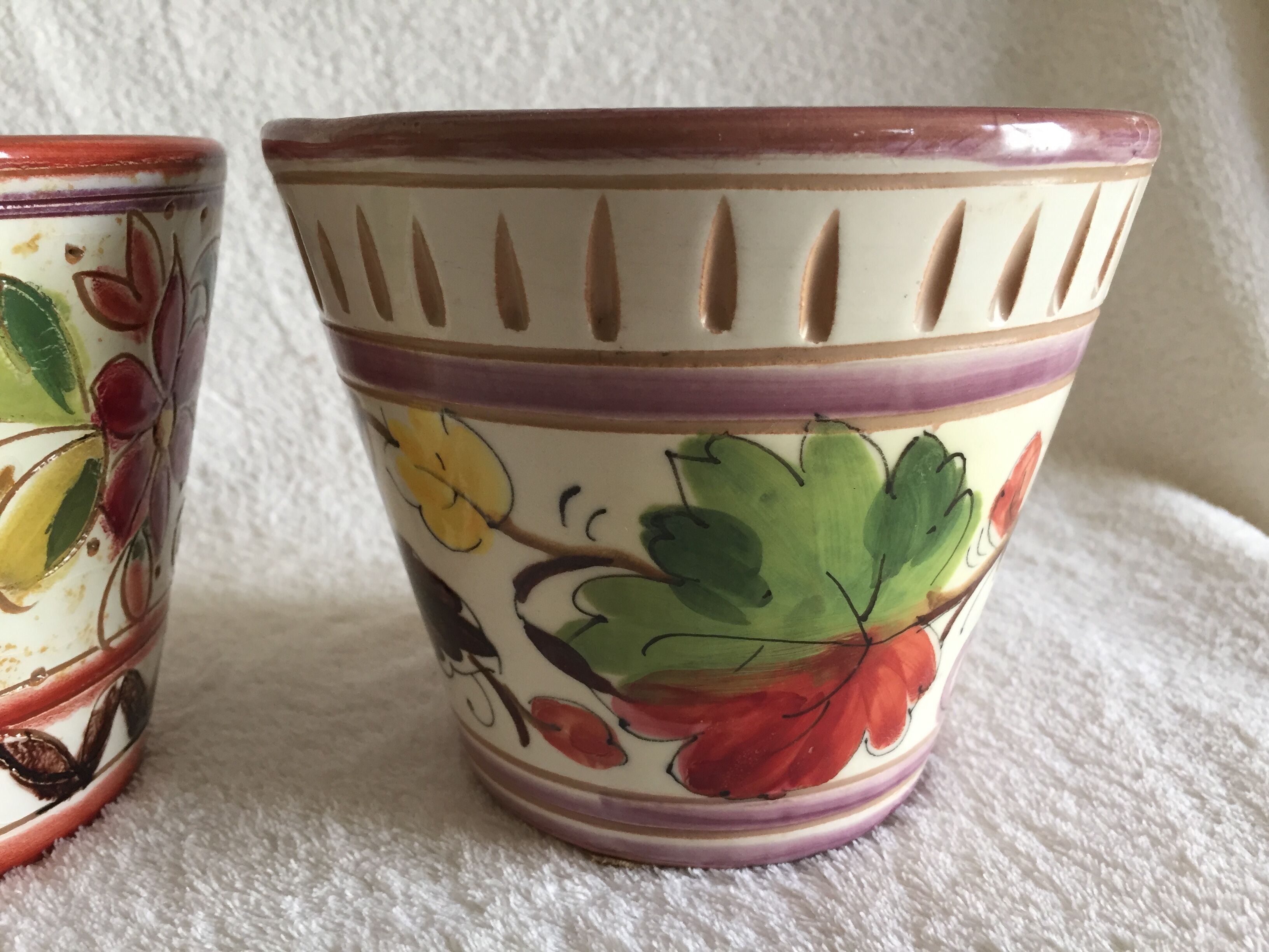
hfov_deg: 61.7
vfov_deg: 48.2
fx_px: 1063
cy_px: 476
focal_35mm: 29
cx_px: 634
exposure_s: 1/33
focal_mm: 4.15
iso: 125
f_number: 2.2
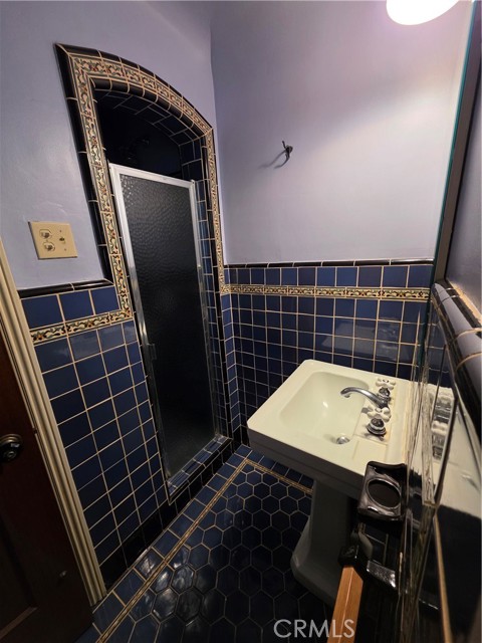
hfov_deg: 89.9
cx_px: 241
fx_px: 241
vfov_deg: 106.2
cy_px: 322
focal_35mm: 13
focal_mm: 2.2
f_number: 1.9
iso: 320
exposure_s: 1/60
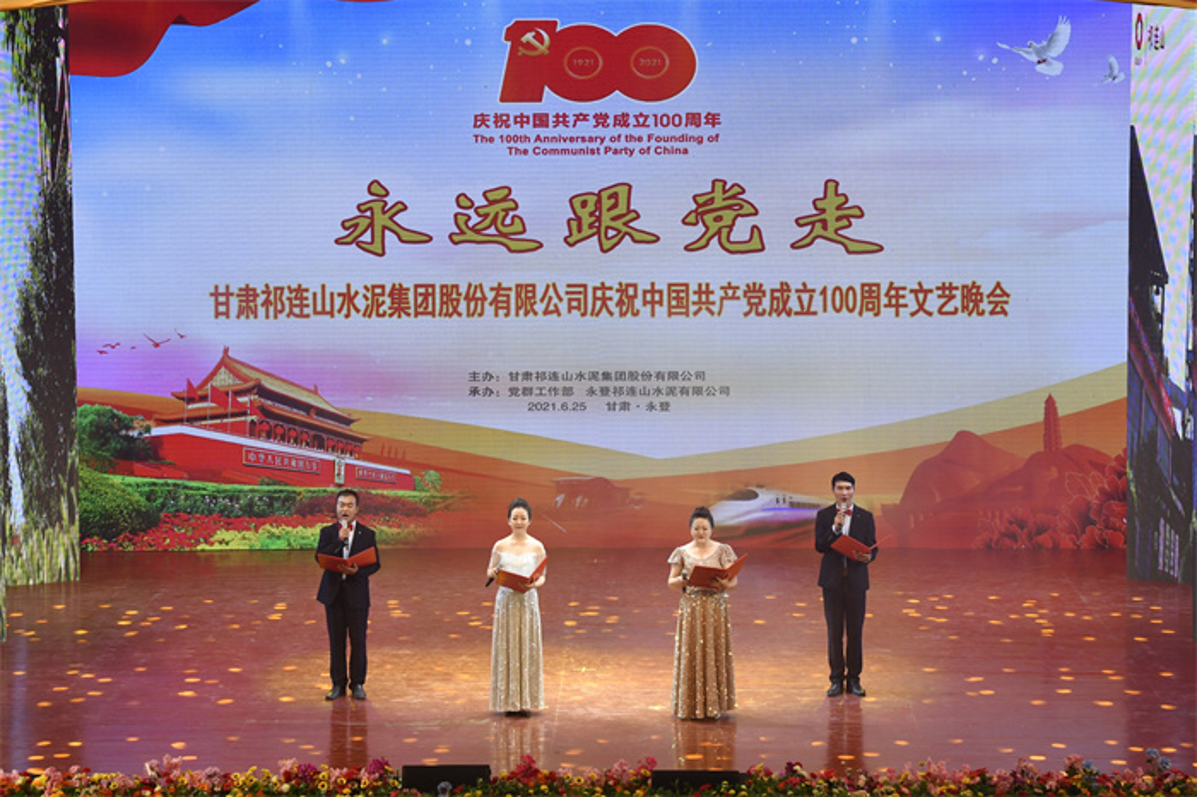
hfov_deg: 36.3
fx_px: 1828
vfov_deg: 24.6
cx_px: 598
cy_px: 398
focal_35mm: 55
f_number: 5.6
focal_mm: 55
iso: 800
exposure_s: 1/320
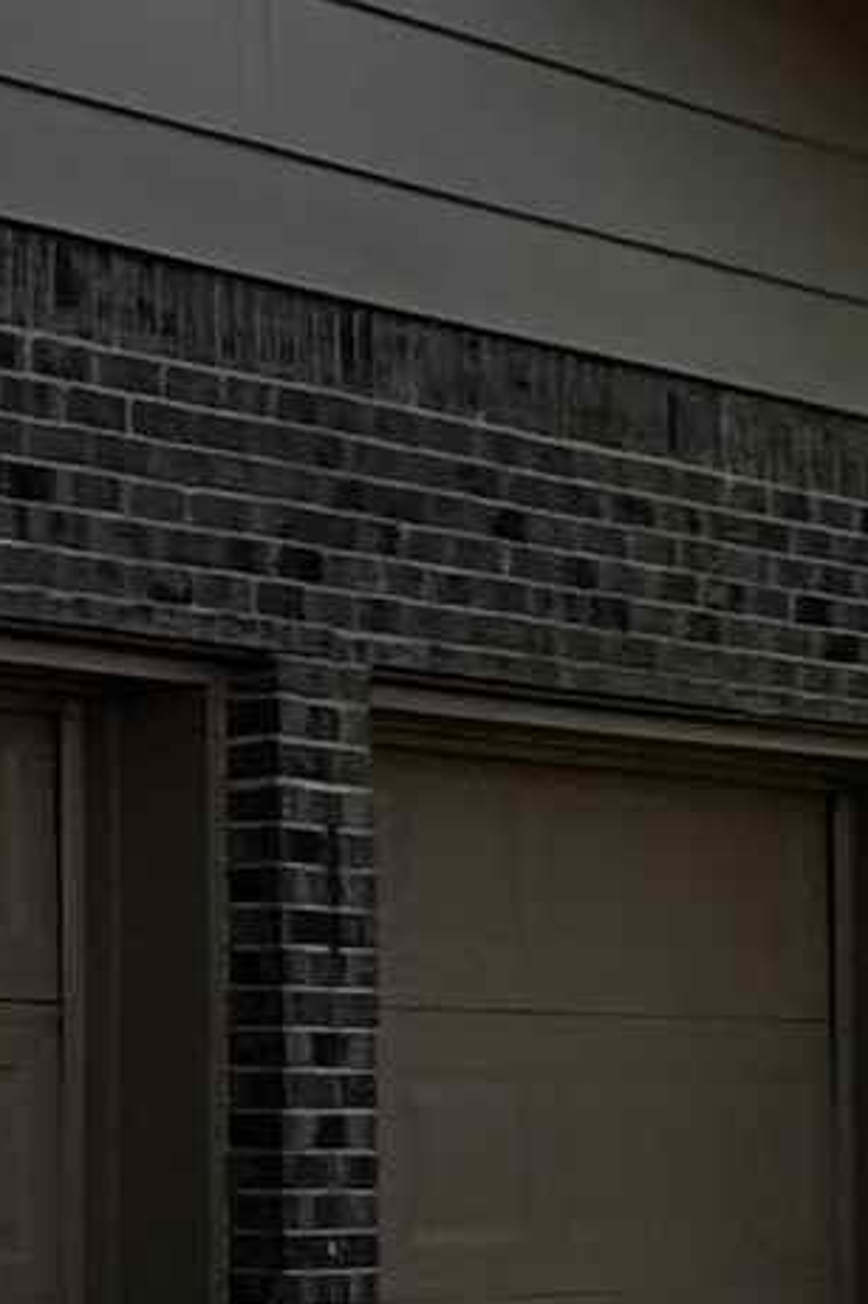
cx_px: -2929
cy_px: 902
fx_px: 3511
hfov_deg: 7.4
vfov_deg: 20.9
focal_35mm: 97
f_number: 2.2
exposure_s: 1/1435
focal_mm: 2.22
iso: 50
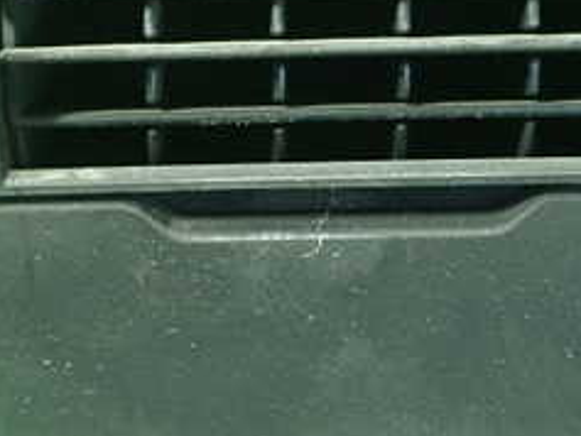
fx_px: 1276
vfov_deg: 19.3
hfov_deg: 25.6
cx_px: 319
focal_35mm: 76
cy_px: 145
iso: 800
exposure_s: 1/50
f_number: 2.3
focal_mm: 5.5
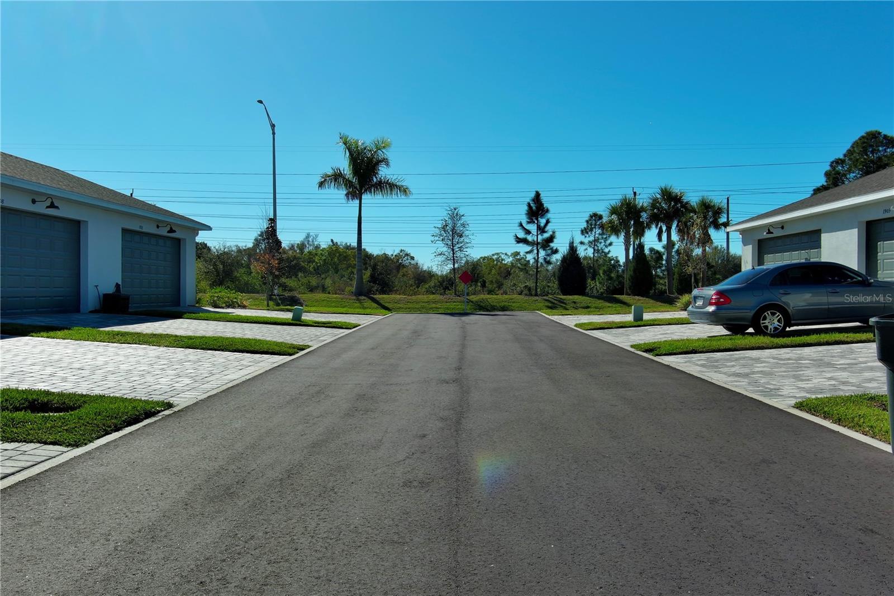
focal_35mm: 29
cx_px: 447
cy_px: 298
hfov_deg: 63.7
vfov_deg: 44.9
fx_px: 720
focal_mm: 10.57
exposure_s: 1/400
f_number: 9
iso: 100
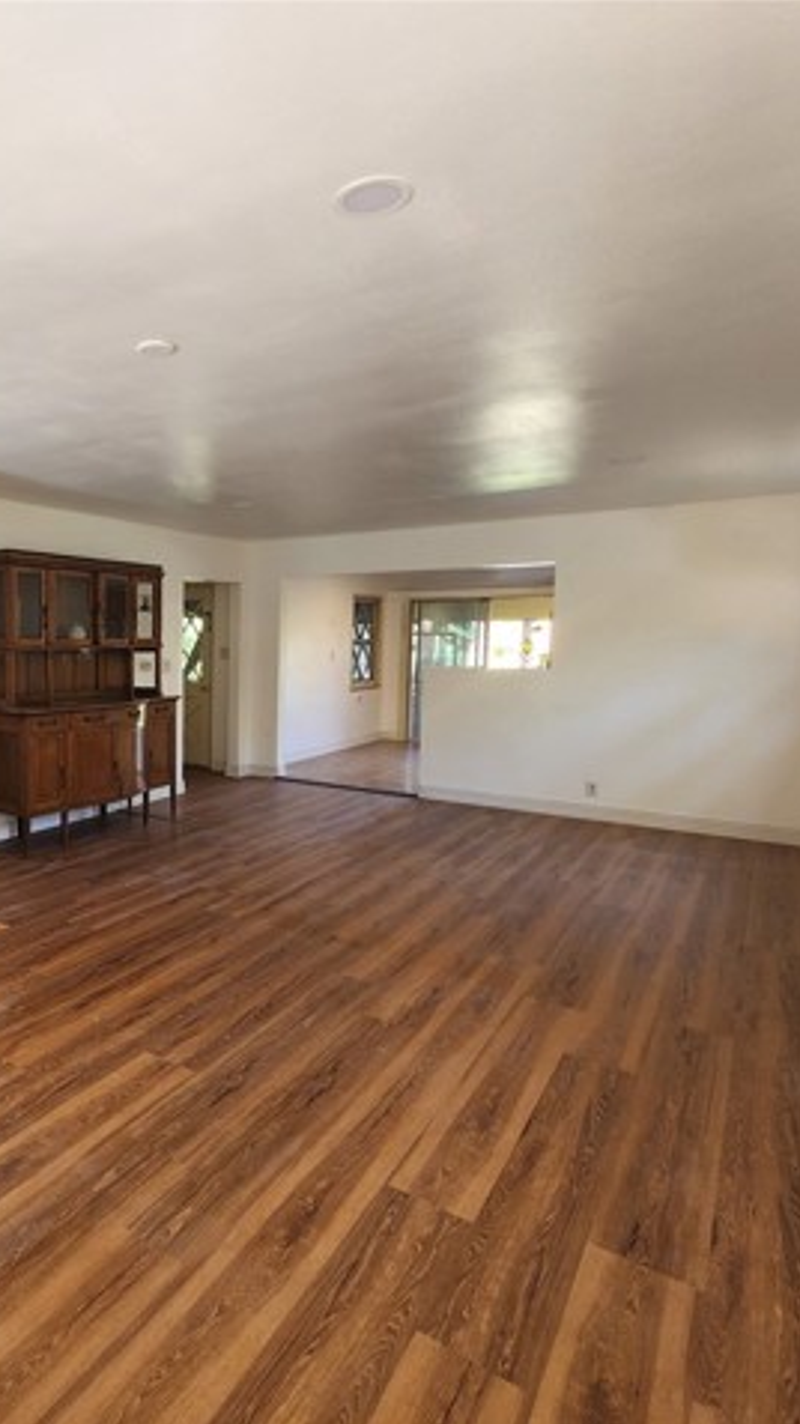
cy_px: 713
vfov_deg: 89.6
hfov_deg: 52.3
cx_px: 101
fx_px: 717
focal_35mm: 19
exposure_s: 1/60
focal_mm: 2.2
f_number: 2.2
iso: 125
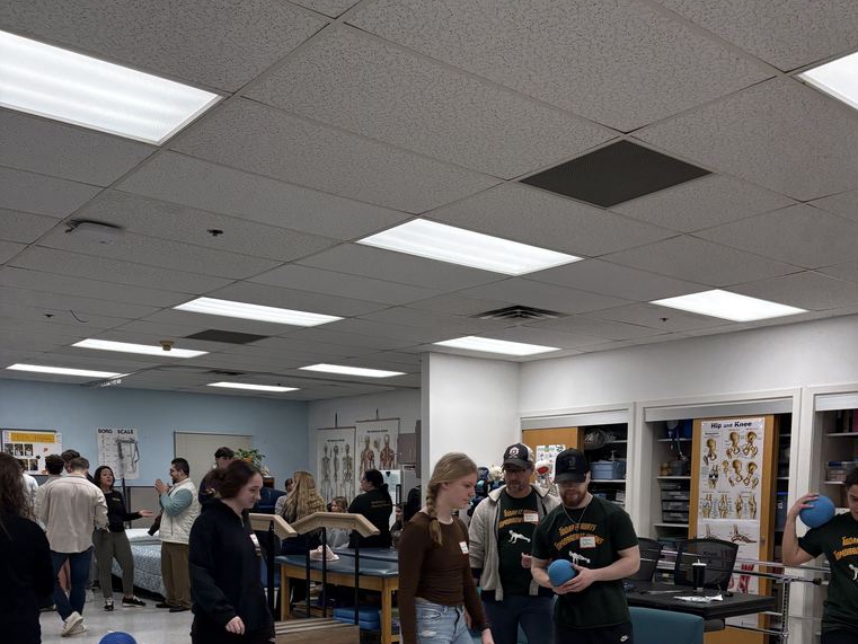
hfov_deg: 52.6
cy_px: 570
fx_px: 868
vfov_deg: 38.2
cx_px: 432
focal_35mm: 35
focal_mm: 5.96
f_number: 1.6
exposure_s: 1/122
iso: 100
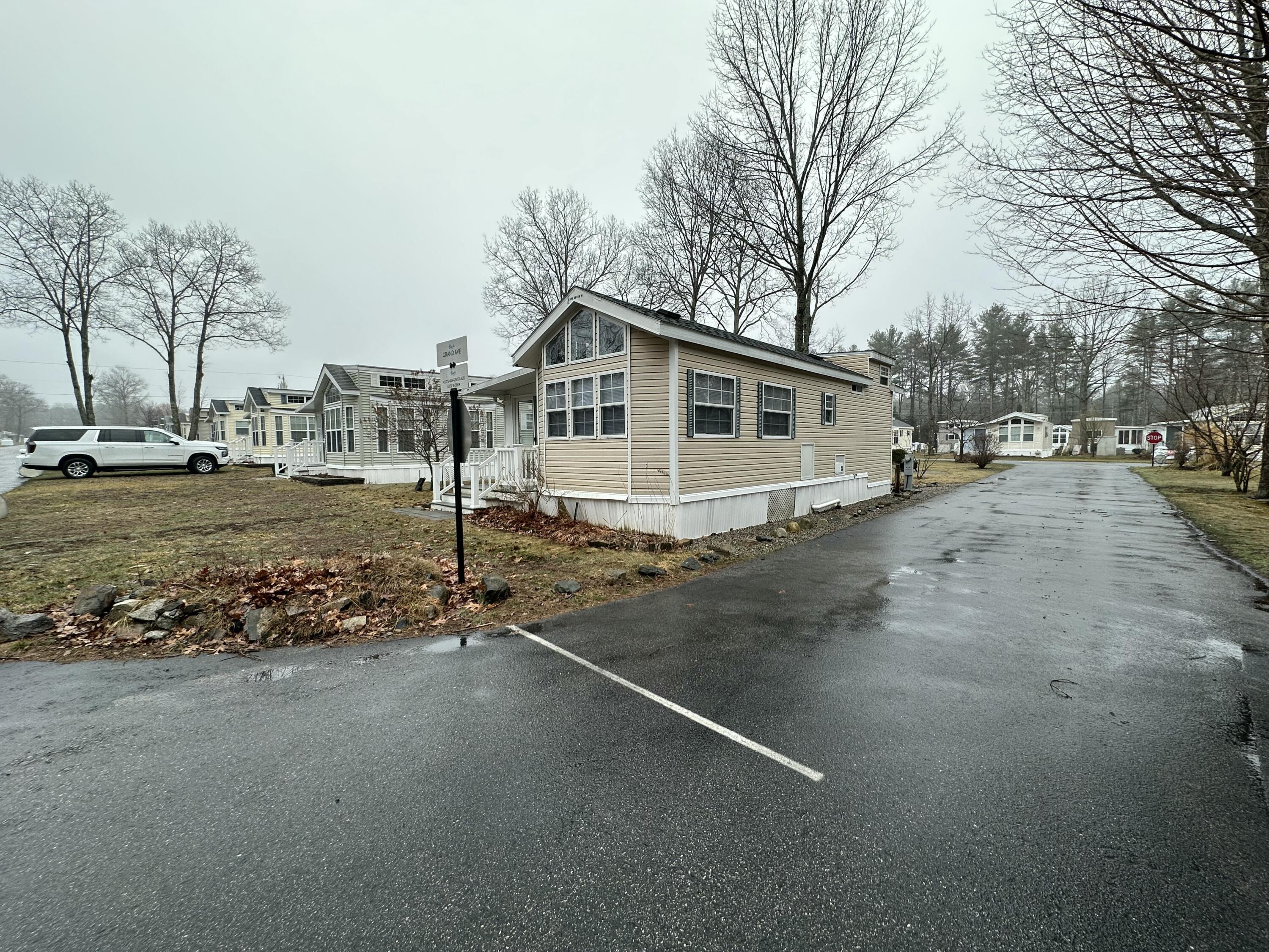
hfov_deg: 102.1
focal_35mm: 14
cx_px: 634
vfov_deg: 85.7
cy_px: 476
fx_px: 513
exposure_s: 1/346
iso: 40
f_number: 2.2
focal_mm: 2.22
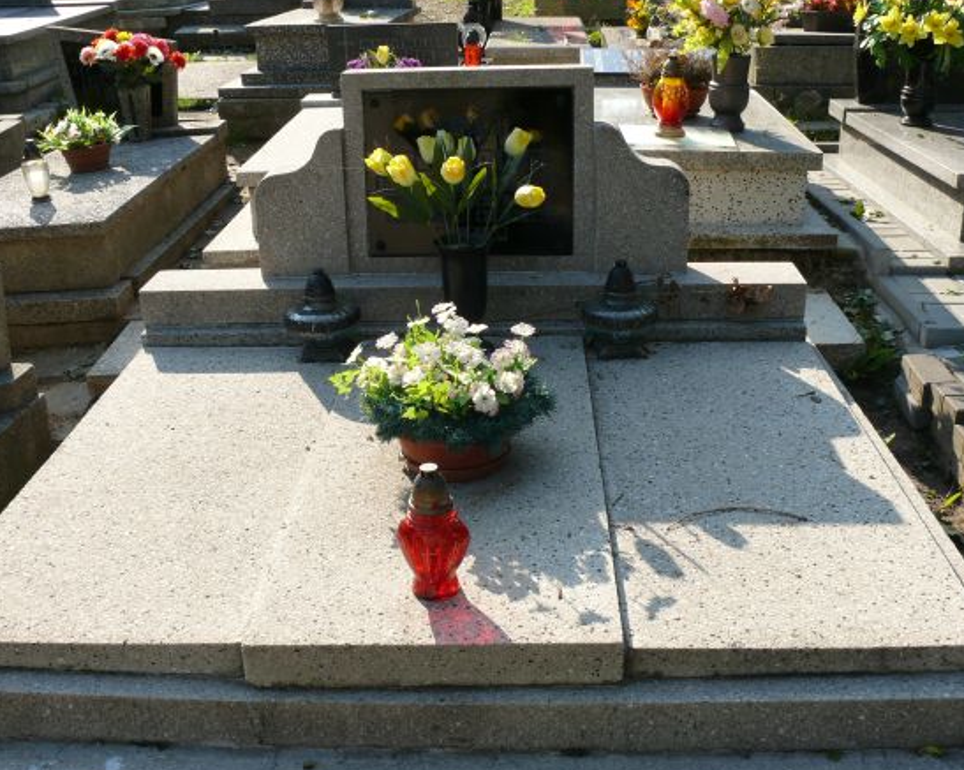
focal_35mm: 40
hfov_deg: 45.8
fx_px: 1141
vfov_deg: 37.3
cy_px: 398
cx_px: 472
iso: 100
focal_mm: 7.4
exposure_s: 1/200
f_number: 5
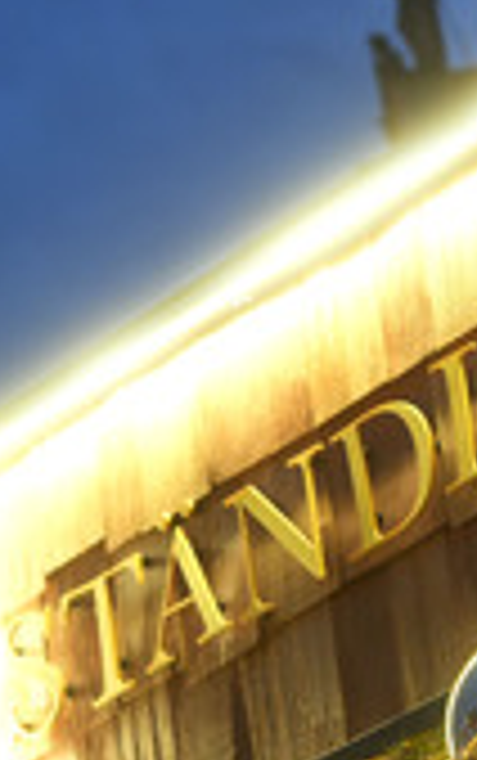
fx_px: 2531
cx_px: 952
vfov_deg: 17.0
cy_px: 252
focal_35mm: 122
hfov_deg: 10.0
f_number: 3.5
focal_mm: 30
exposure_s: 1/60
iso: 640
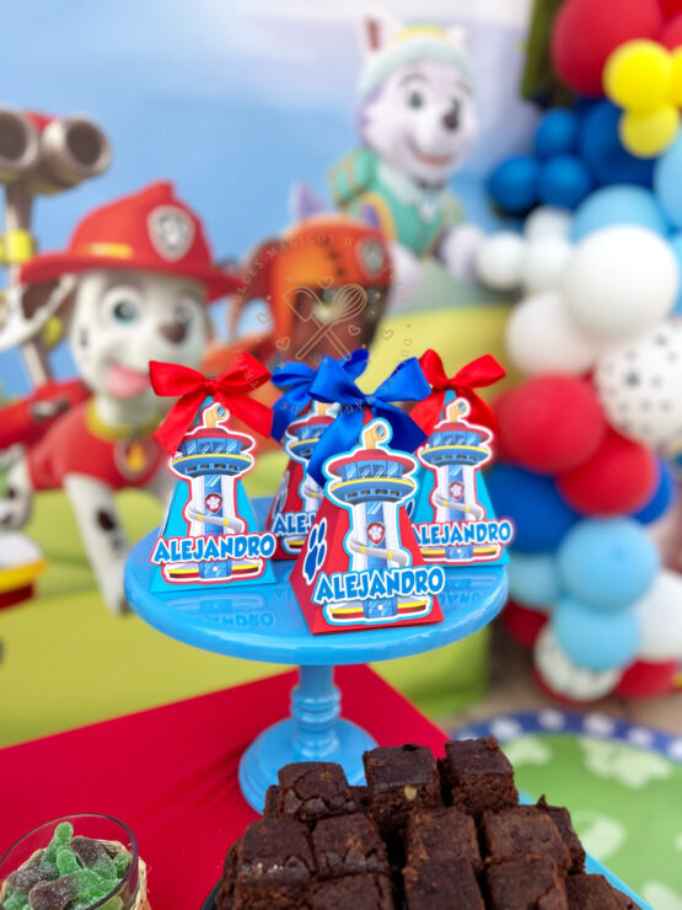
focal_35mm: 26
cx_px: 341
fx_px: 683
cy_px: 455
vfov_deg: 67.3
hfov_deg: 53.1
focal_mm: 5.7
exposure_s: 1/723
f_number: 1.5
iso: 50
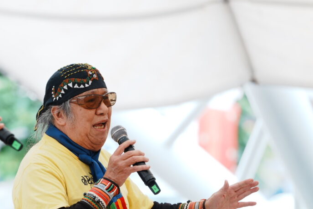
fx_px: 2959
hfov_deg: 6.1
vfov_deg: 4.0
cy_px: 162
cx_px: 70
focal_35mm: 340
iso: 250
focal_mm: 200
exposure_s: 1/160
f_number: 4
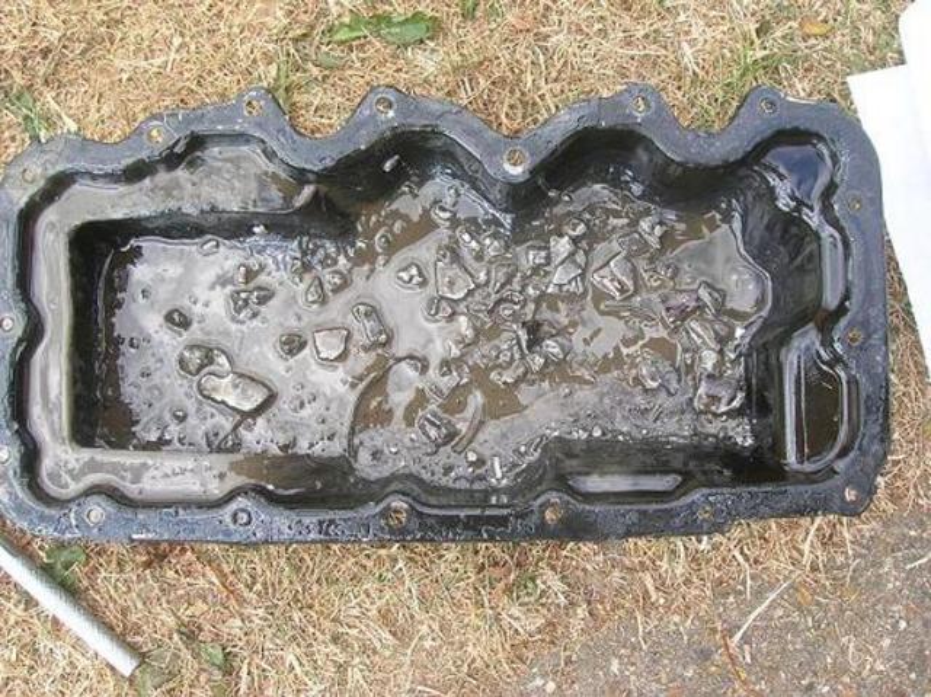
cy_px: 348
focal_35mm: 34
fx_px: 914
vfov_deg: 41.7
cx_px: 466
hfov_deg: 54.0
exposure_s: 1/45.8
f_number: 4.9
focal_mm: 5.7
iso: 50
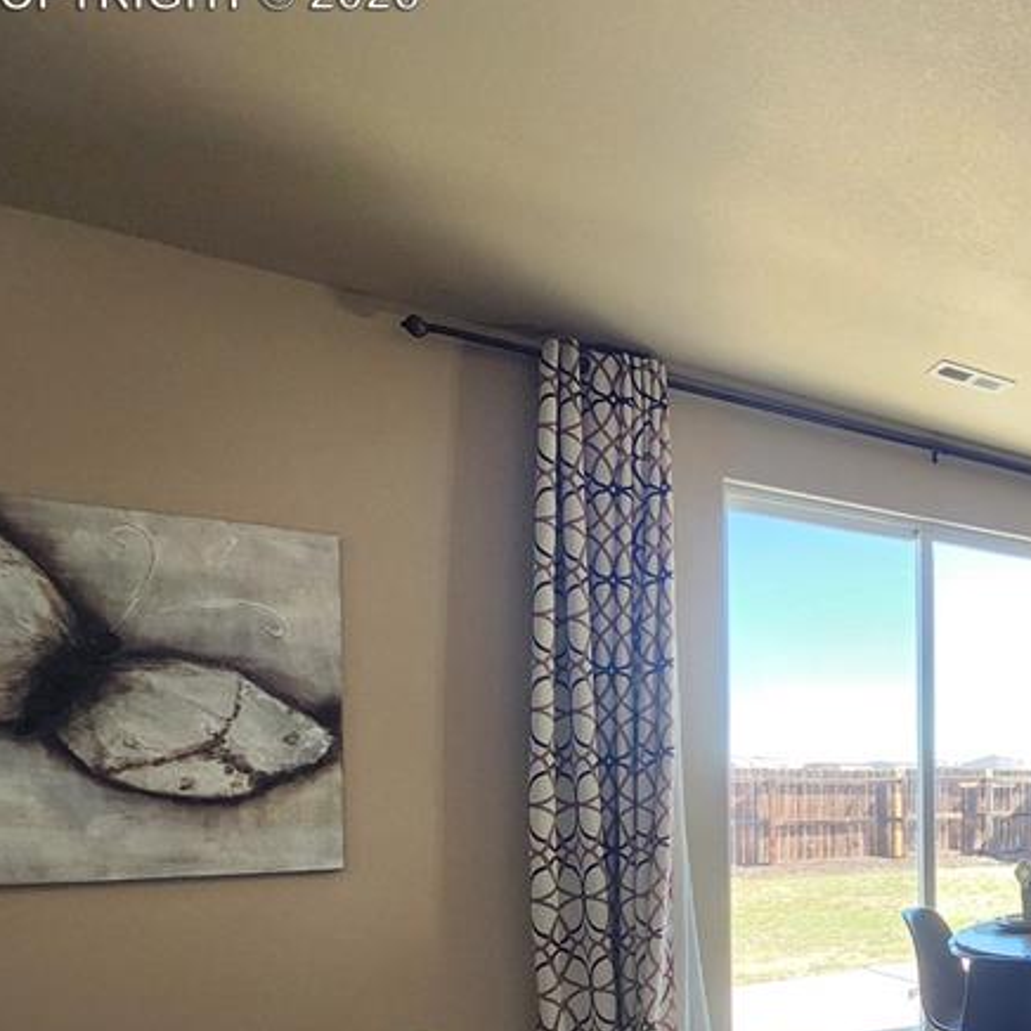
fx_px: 910
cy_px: 786
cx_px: 1166
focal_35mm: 27
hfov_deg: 43.6
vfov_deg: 55.9
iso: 125
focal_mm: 1.74
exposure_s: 1/60
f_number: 2.2
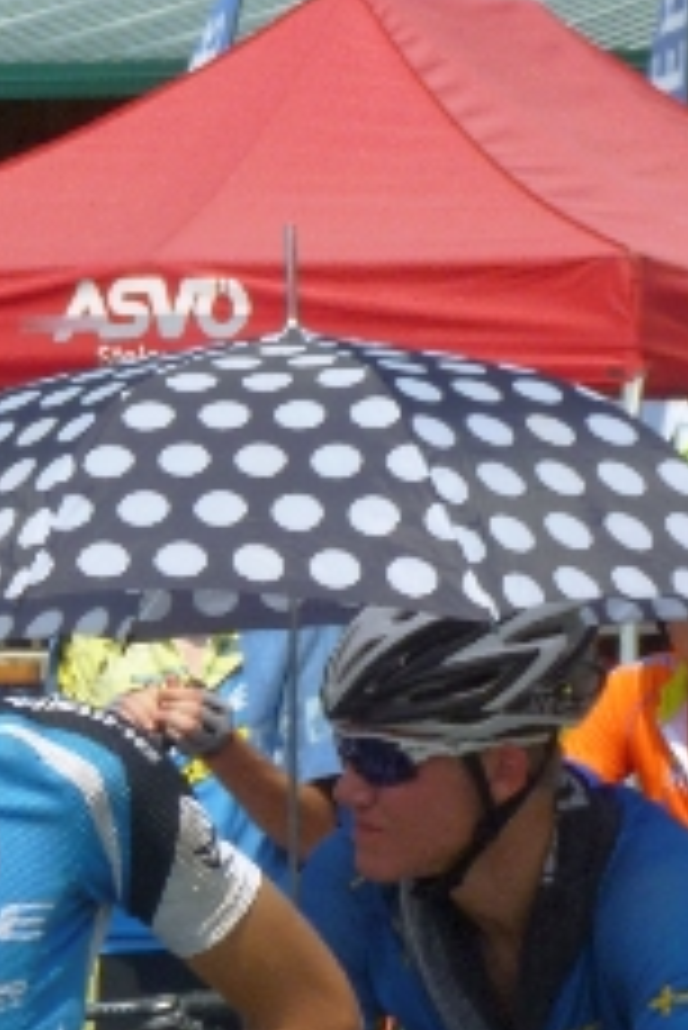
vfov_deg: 7.6
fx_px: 7785
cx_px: -225
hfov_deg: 5.0
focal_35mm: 272
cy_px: 756
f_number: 5.3
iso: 125
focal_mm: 17.8
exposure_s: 1/500
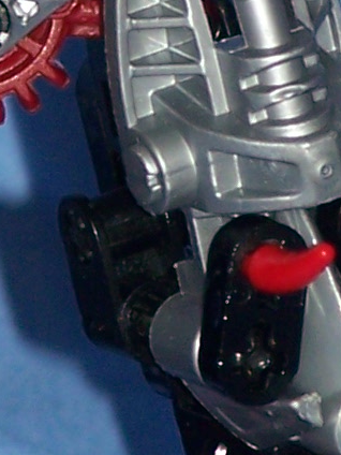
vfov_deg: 1.4
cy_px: 43
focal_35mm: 1457
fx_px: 19137
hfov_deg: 1.0
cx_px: 139
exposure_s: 1/160
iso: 80
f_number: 3.2
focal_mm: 36.2
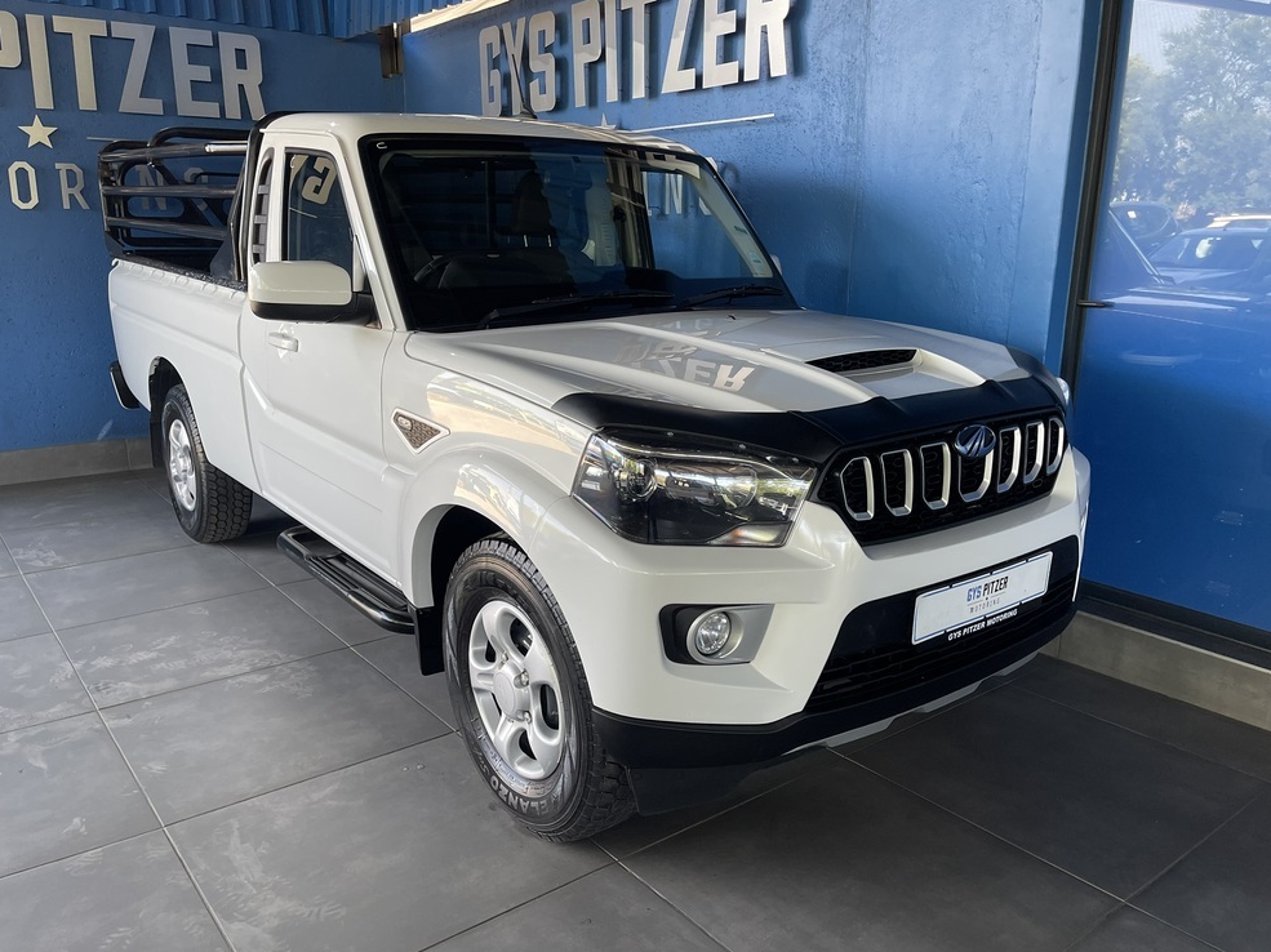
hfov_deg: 67.3
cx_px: 644
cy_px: 482
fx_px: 954
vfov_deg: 53.0
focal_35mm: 26
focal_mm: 5.1
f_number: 1.6
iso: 100
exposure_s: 1/100
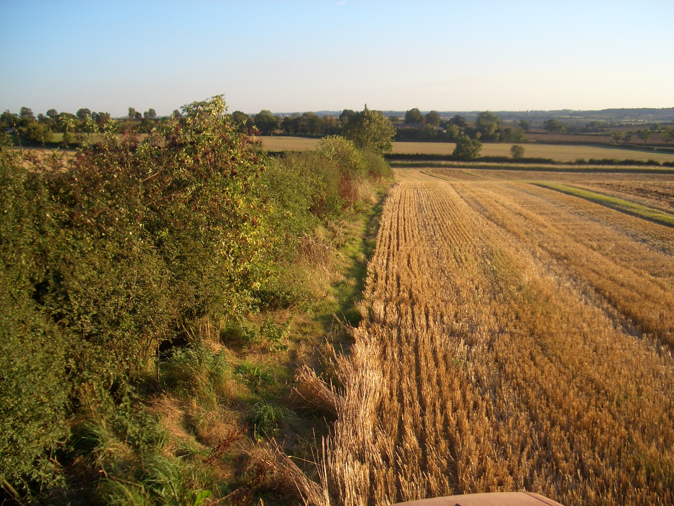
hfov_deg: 52.6
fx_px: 681
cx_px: 337
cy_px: 253
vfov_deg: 40.7
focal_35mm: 35
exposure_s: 1/320
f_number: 2.6
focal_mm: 5.8
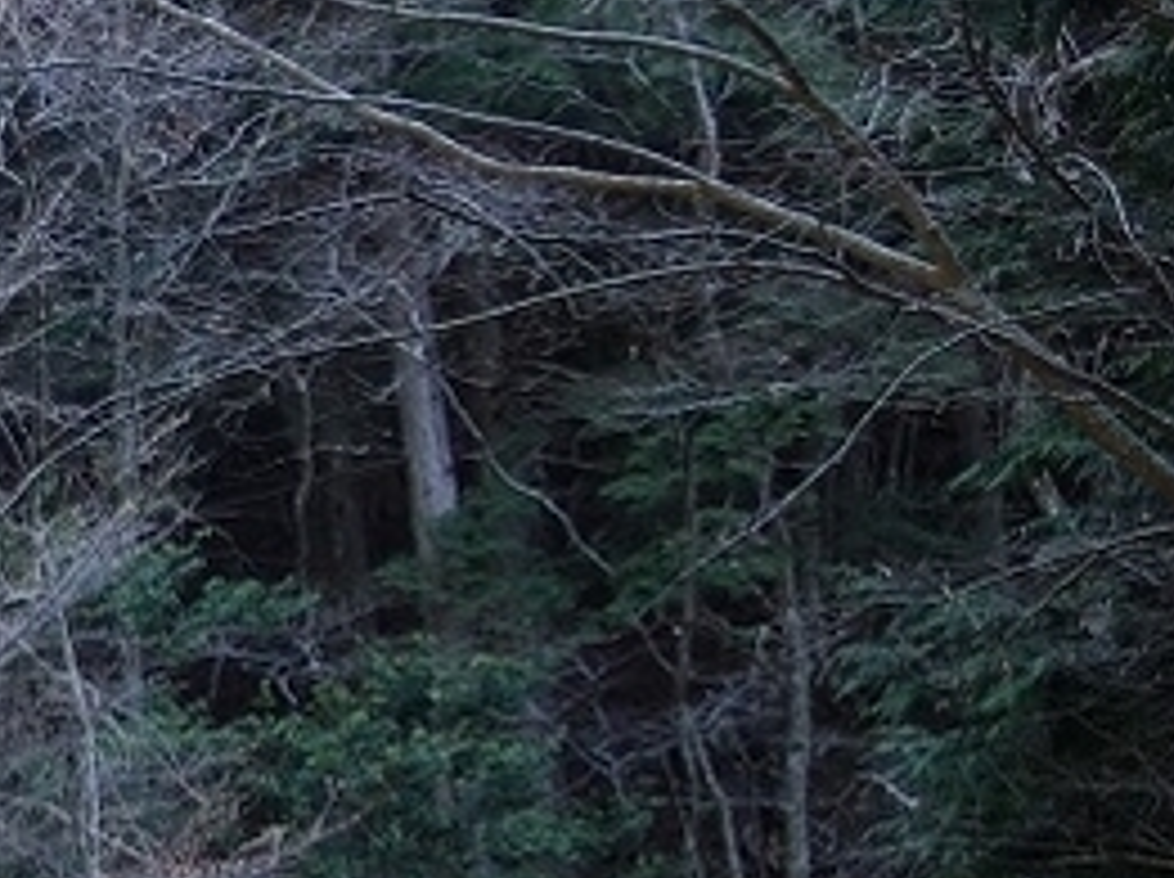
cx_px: -1484
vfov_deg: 11.9
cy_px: 738
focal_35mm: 124
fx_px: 4200
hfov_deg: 12.9
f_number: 2.8
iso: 125
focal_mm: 10.4
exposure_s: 1/100
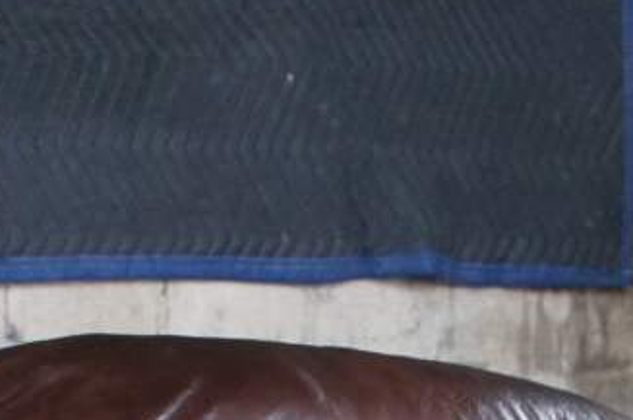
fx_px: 3547
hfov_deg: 10.1
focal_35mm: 202
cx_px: -29
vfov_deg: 6.3
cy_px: 1232
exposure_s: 1/100
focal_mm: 22
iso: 1600
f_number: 4
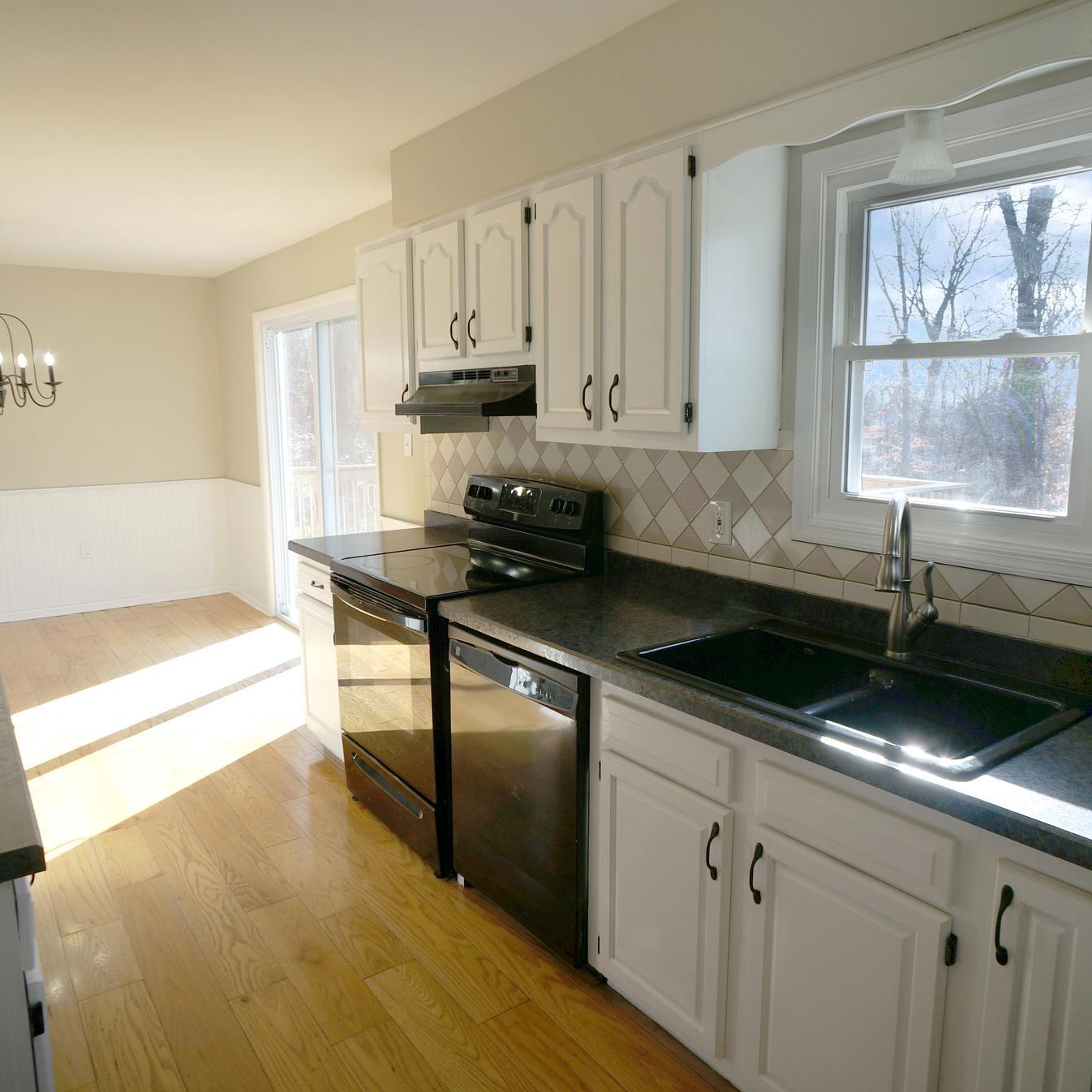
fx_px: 1106
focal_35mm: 31
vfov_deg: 52.5
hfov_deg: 52.5
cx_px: 572
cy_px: 542
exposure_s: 1/80
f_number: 4.5
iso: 100
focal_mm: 16
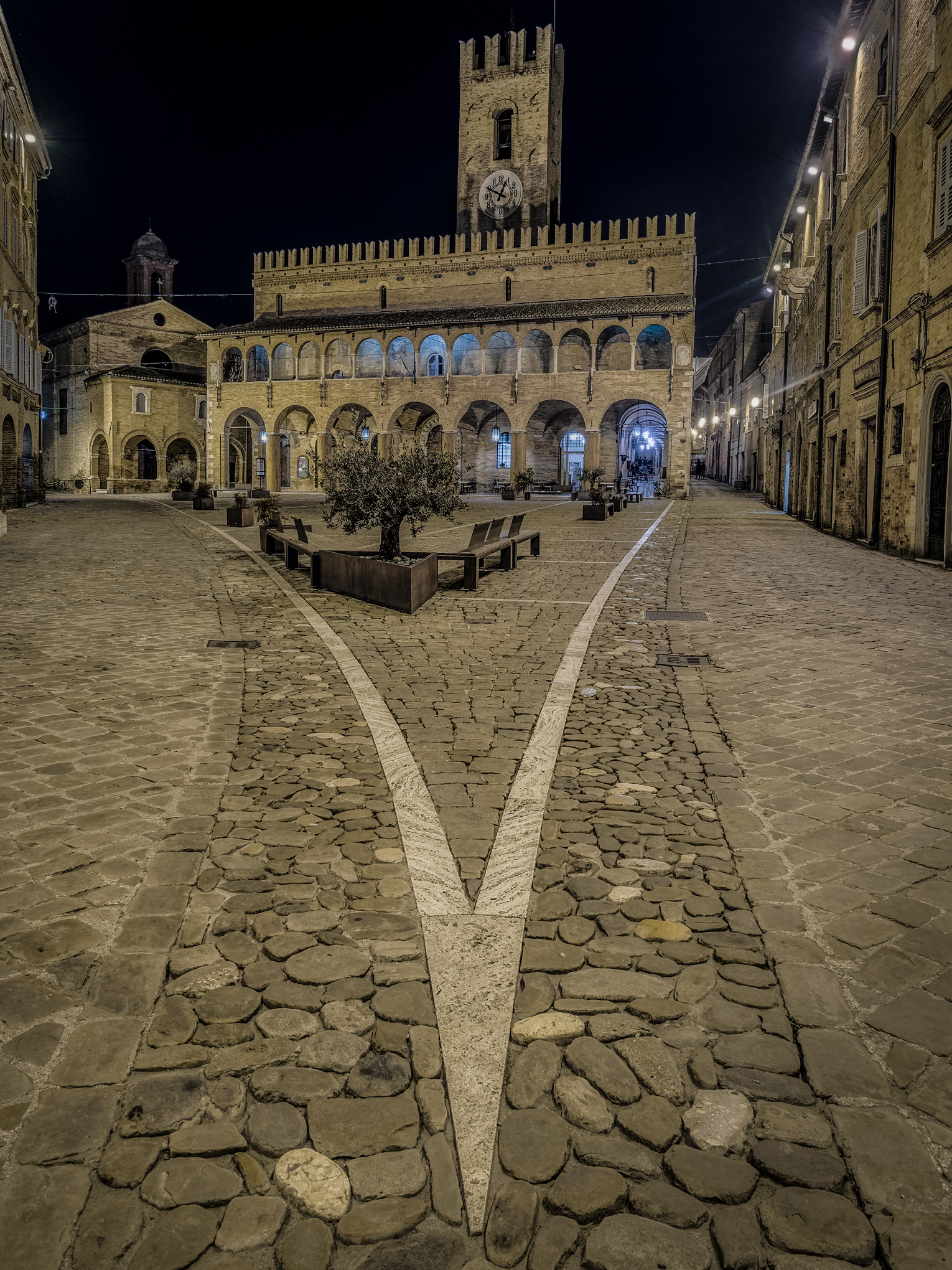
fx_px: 880
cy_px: 635
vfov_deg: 71.6
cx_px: 476
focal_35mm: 24
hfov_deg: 56.8
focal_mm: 12
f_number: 5.6
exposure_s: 1.6
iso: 200
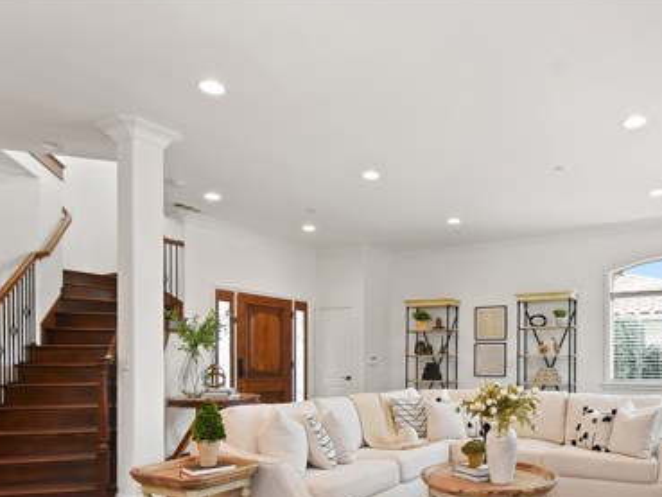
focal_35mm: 25
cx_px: 431
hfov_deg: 67.8
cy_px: 374
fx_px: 478
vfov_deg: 52.4
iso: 1000
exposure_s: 1/30
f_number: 8
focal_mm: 10
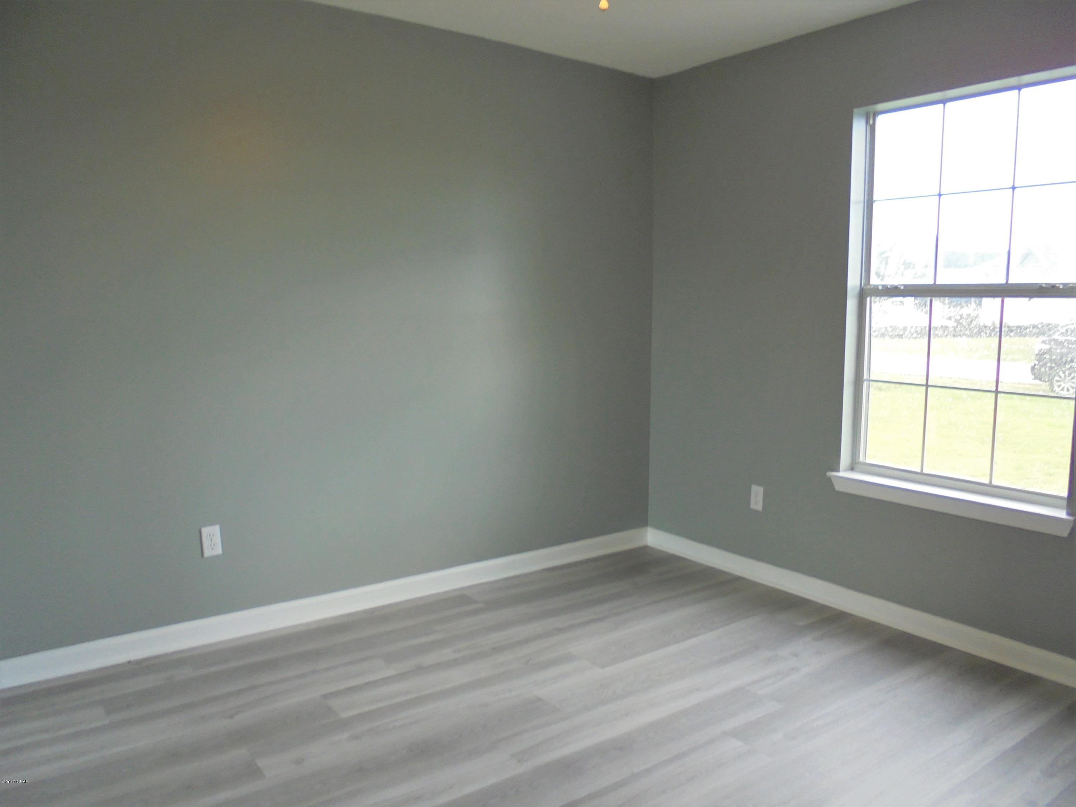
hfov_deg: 67.3
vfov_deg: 53.1
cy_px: 404
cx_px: 538
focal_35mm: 26
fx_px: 808
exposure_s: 1/30
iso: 100
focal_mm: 4.6
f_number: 3.5
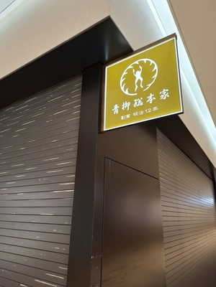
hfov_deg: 58.9
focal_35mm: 23
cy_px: 144
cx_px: 108
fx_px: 191
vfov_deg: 73.9
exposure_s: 1/50
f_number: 1.8
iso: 320
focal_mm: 5.54
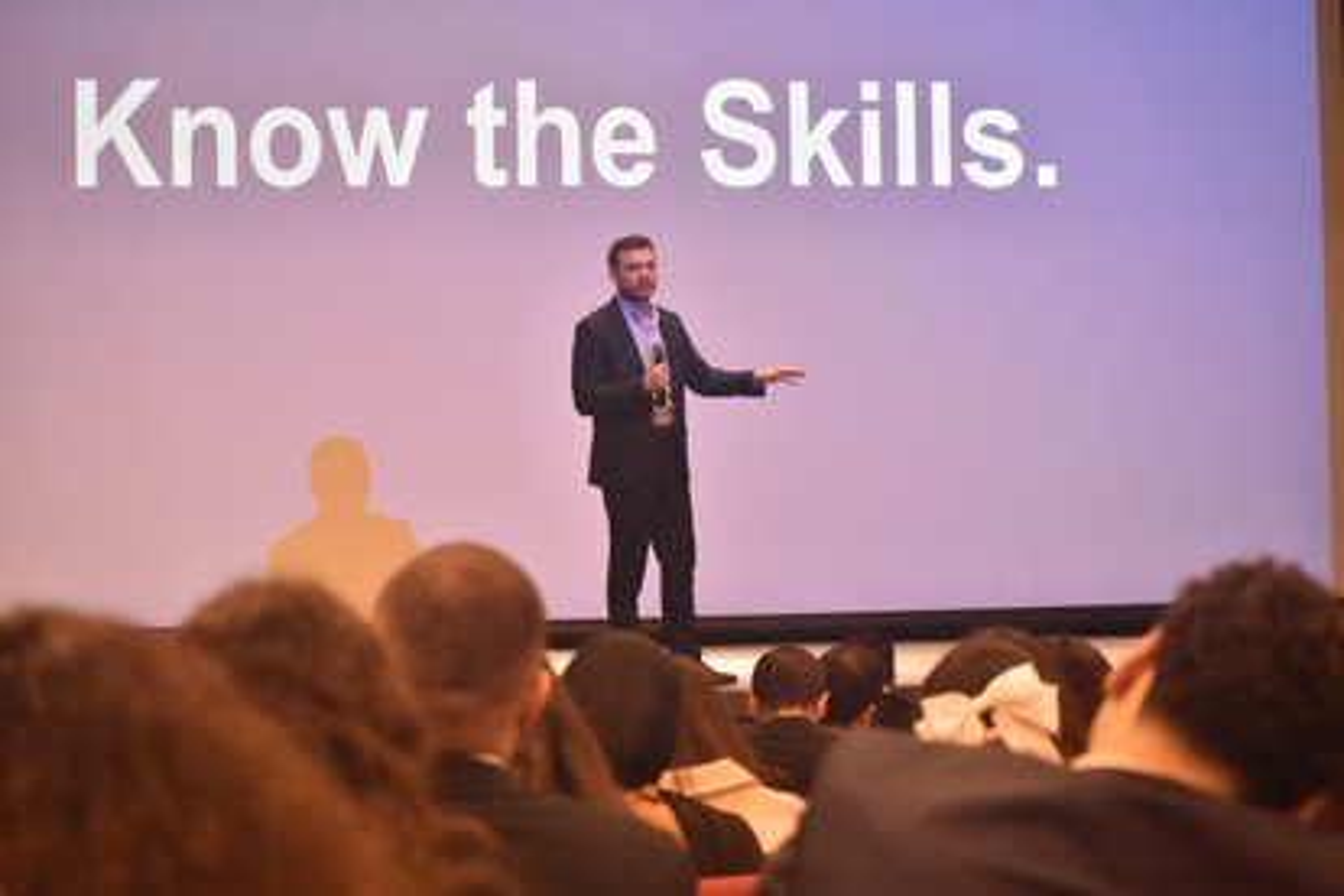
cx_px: 672
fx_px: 3920
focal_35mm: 105
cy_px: 448
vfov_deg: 13.0
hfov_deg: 19.5
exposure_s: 1/60
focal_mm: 70
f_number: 4.5
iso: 2000
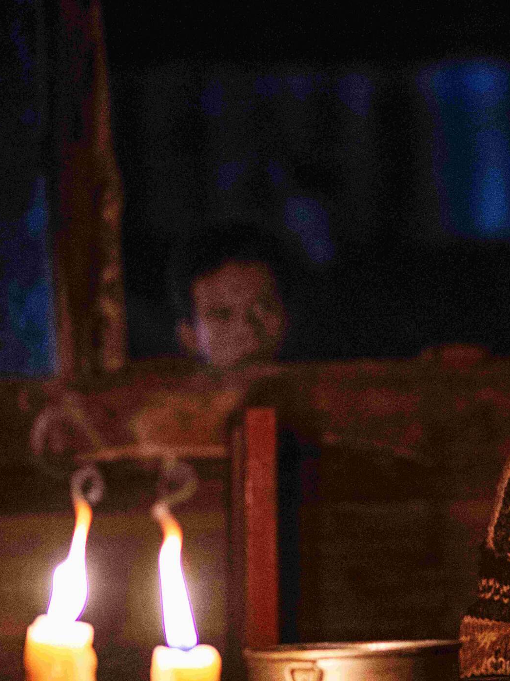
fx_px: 2947
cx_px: 446
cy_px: 380
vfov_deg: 13.2
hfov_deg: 9.8
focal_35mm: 150
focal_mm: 85
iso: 4000
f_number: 2
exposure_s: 1/100
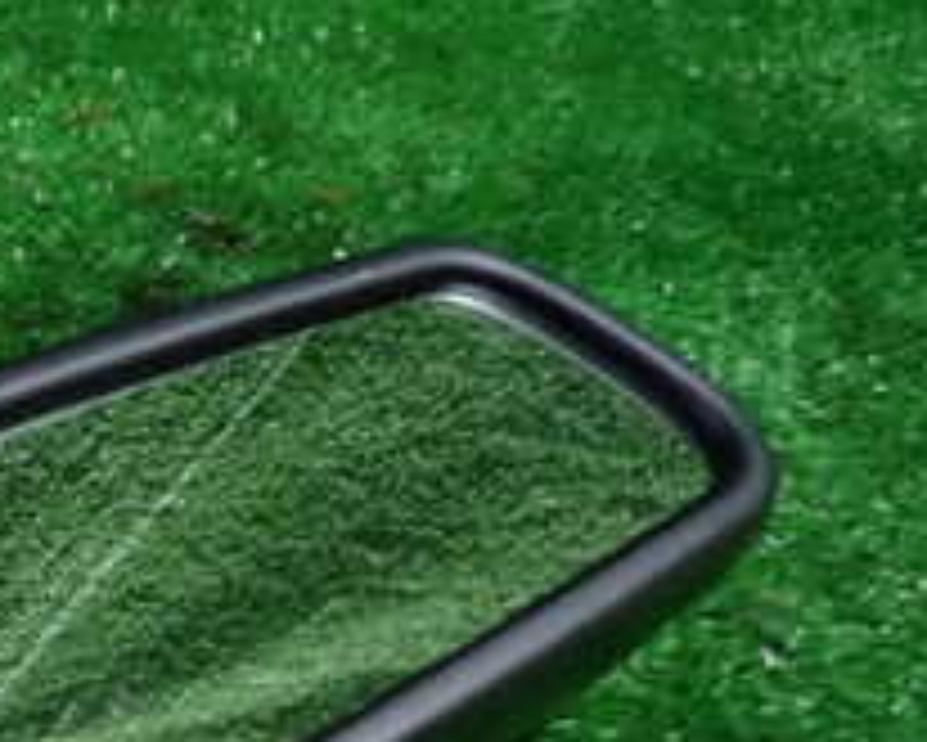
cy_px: 899
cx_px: -338
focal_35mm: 71
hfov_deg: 23.2
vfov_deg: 20.2
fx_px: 1949
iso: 200
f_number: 2
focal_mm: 4.5
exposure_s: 1/30
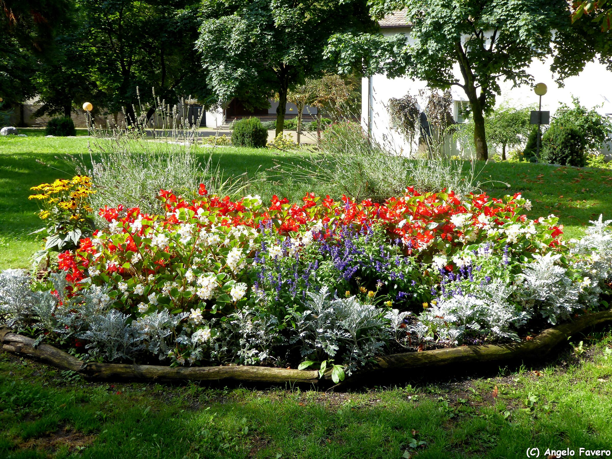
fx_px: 778
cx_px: 306
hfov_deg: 42.9
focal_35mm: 44
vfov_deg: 32.9
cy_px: 230
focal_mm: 7.8
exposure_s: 1/160
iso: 80
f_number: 3.9
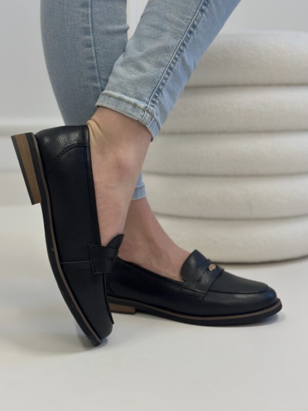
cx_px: 154
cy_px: 206
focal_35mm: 48
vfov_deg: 39.7
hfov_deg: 30.3
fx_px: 569
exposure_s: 1/100
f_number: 1.78
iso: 125
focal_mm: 6.86
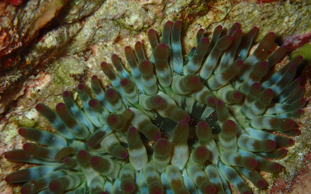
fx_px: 907
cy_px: 111
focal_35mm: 107
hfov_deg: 19.5
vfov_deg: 12.2
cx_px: 156
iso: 320
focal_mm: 18
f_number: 6.3
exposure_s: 1/200
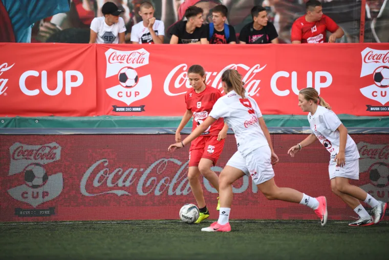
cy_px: 130
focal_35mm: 200
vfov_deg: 6.9
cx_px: 194
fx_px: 2161
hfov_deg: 10.3
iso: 640
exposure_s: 1/640
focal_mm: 200
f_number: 2.8
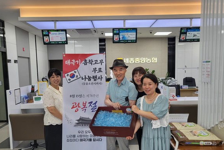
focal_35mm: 28
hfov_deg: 65.5
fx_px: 174
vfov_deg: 46.3
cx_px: 114
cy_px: 85
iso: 64
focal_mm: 4.25
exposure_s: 1/120
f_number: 1.8
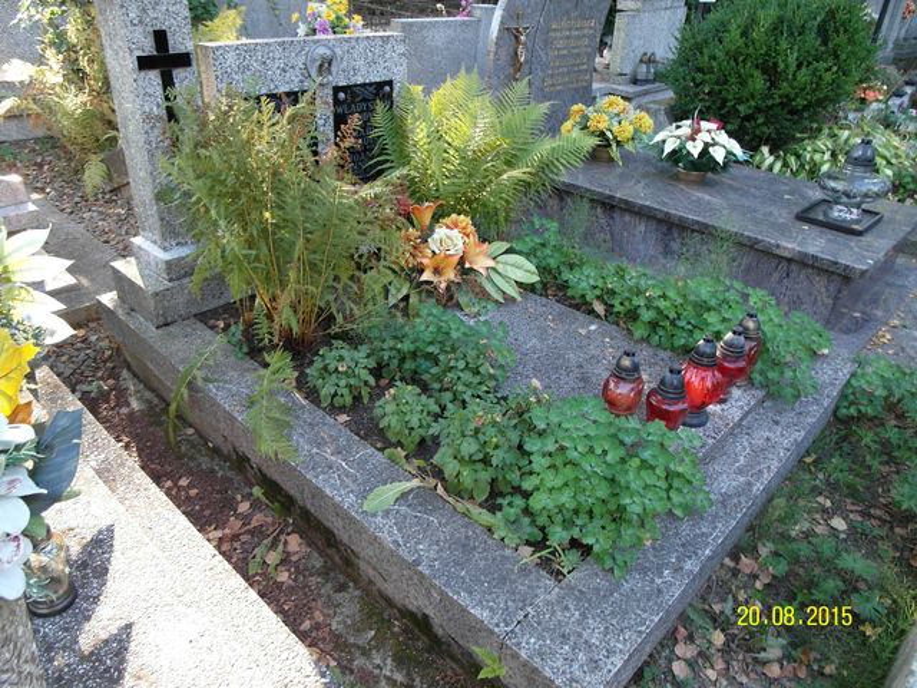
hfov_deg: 71.6
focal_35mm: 24
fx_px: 636
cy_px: 344
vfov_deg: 56.8
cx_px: 458
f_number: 2.8
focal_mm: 5.2
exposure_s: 1/45
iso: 100
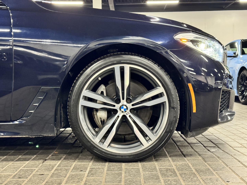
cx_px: 124
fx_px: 343
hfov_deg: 39.7
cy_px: 92
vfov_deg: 30.3
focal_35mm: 48
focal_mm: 6.86
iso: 500
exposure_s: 1/38
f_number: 1.78
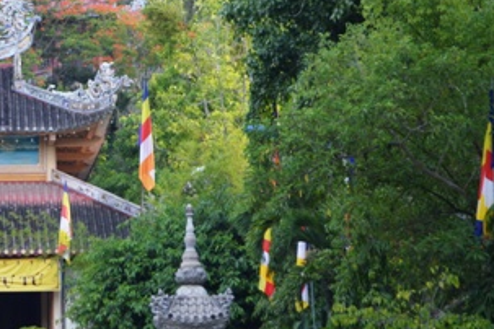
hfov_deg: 13.4
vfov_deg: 9.0
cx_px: 47
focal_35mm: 152
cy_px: 156
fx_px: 2086
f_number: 5.6
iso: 180
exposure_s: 1/125
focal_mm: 48
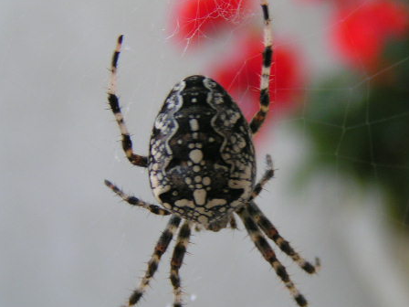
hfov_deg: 21.7
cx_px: 246
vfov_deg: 16.4
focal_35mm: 90
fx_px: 1063
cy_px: 177
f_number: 3.2
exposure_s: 1/60
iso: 80
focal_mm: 9.7
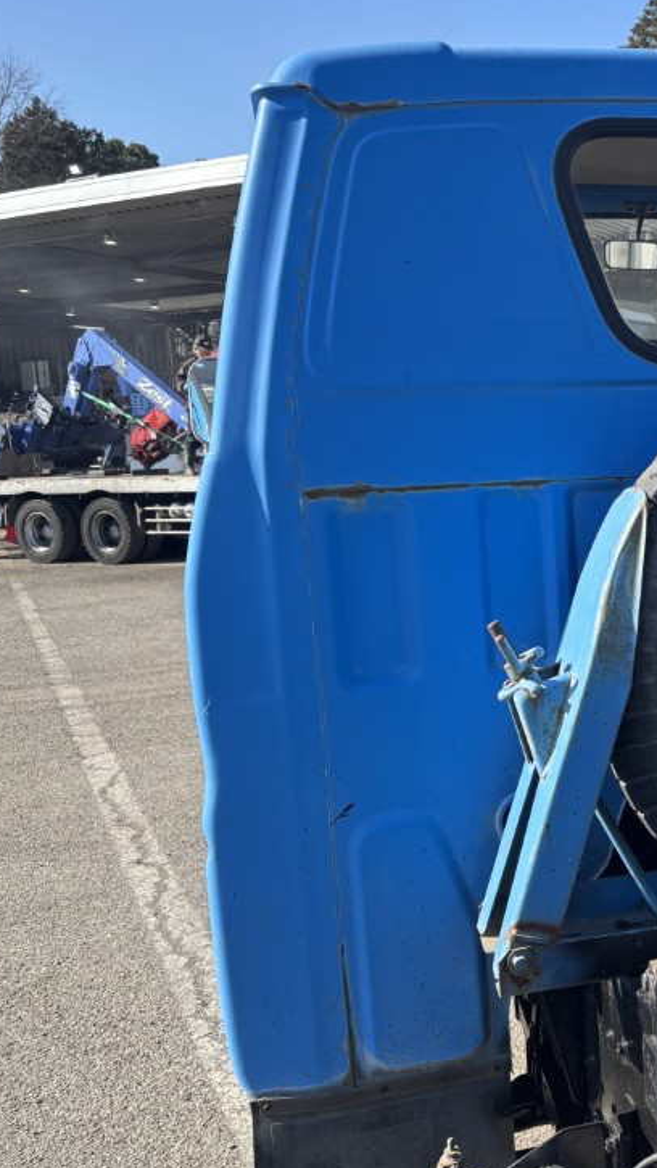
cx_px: 697
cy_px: 583
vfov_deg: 50.5
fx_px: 1238
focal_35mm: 40
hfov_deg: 27.5
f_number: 1.6
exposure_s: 1/961
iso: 50
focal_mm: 5.96
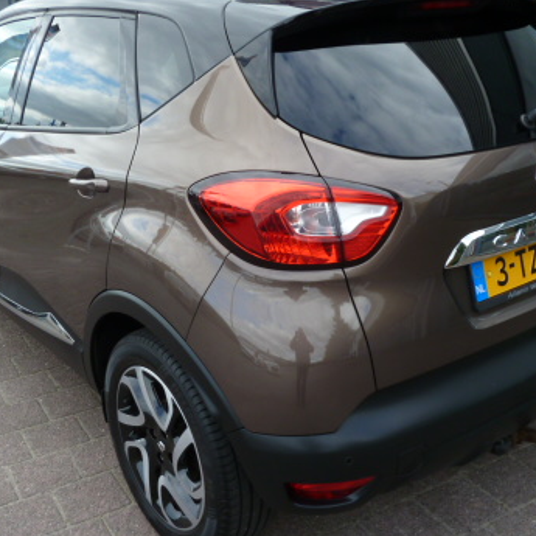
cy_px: 255
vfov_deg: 40.9
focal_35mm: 41
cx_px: 230
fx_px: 718
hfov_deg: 40.8
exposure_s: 1/100
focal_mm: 4.1
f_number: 4
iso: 80
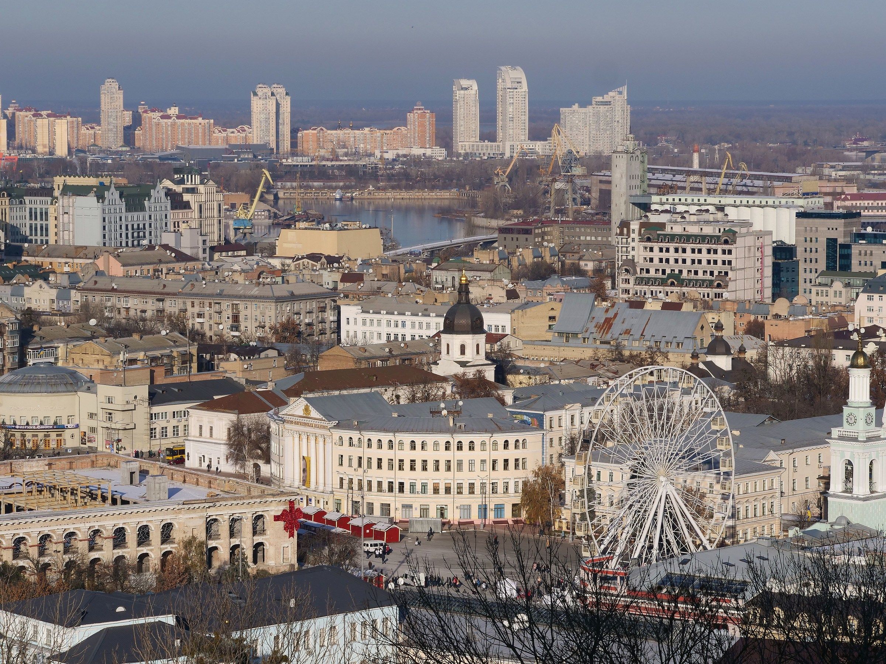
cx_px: 443
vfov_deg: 13.5
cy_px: 332
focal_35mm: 110
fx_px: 2815
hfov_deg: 17.9
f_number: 10
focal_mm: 55
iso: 200
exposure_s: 1/640
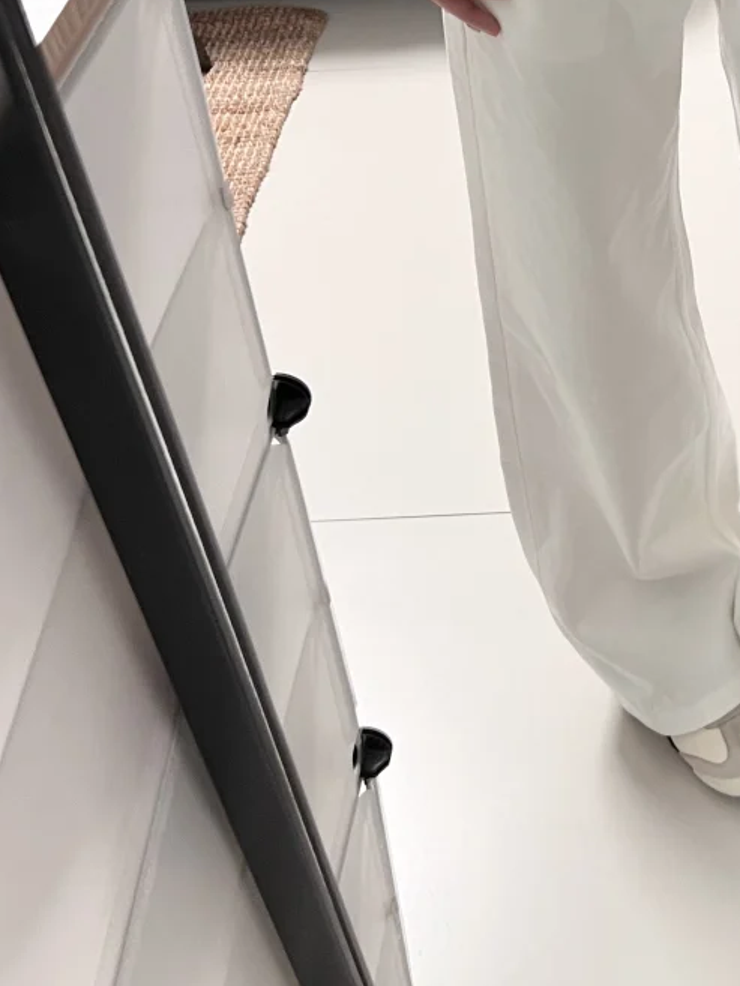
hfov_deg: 24.4
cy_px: -53
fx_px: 1624
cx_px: 757
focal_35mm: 57
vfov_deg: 30.7
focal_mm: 5.7
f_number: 1.5
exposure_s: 1/50
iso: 100
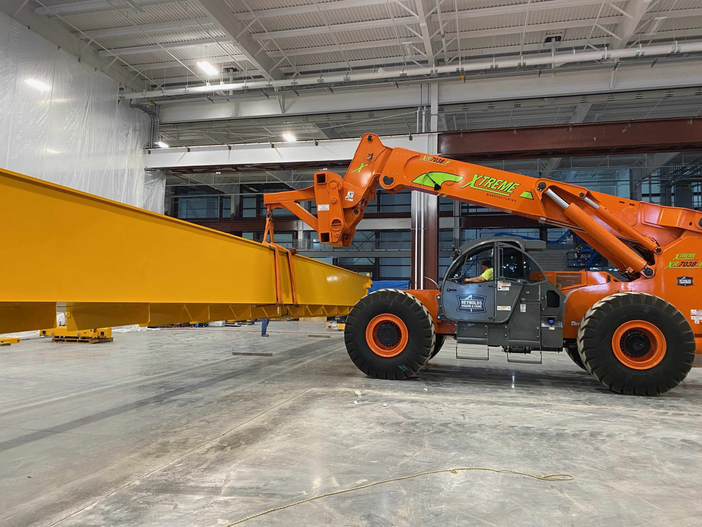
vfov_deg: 53.1
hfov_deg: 67.3
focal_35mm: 26
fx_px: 527
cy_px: 264
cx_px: 351
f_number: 1.8
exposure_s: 1/60
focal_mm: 4.25
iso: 100
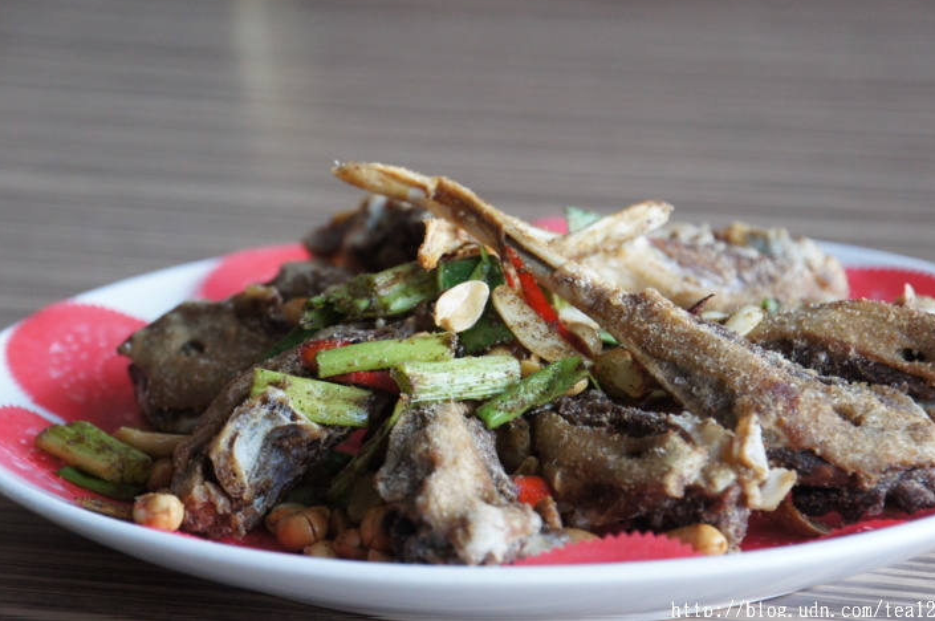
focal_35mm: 155
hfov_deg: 13.3
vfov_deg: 8.8
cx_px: 479
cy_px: 301
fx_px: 4020
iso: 1600
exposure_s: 1/160
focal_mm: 100
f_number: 5.6
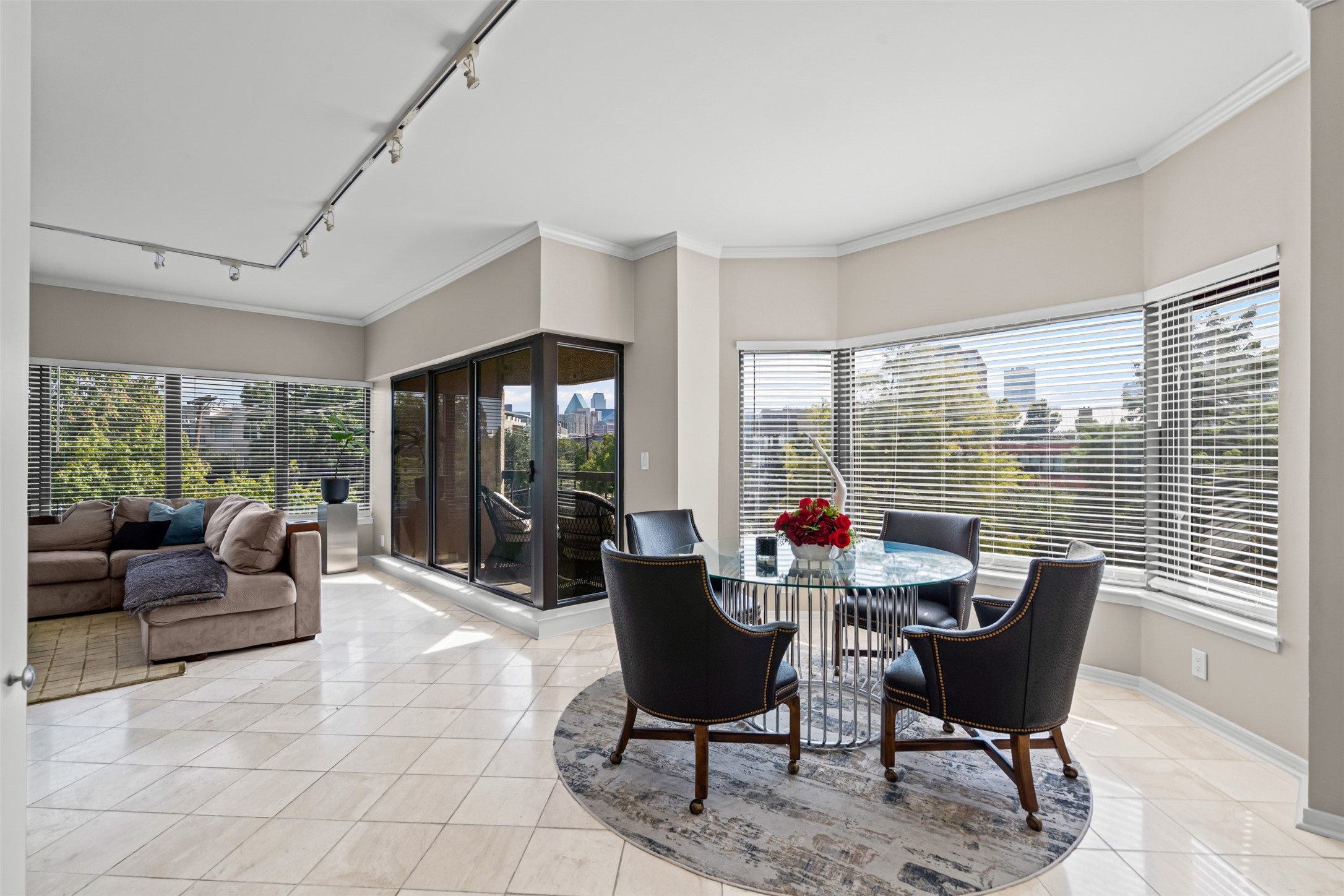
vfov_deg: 73.7
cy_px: 448
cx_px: 672
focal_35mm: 16
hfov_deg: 96.7
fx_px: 597
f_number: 9
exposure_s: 1/30
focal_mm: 16
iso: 160
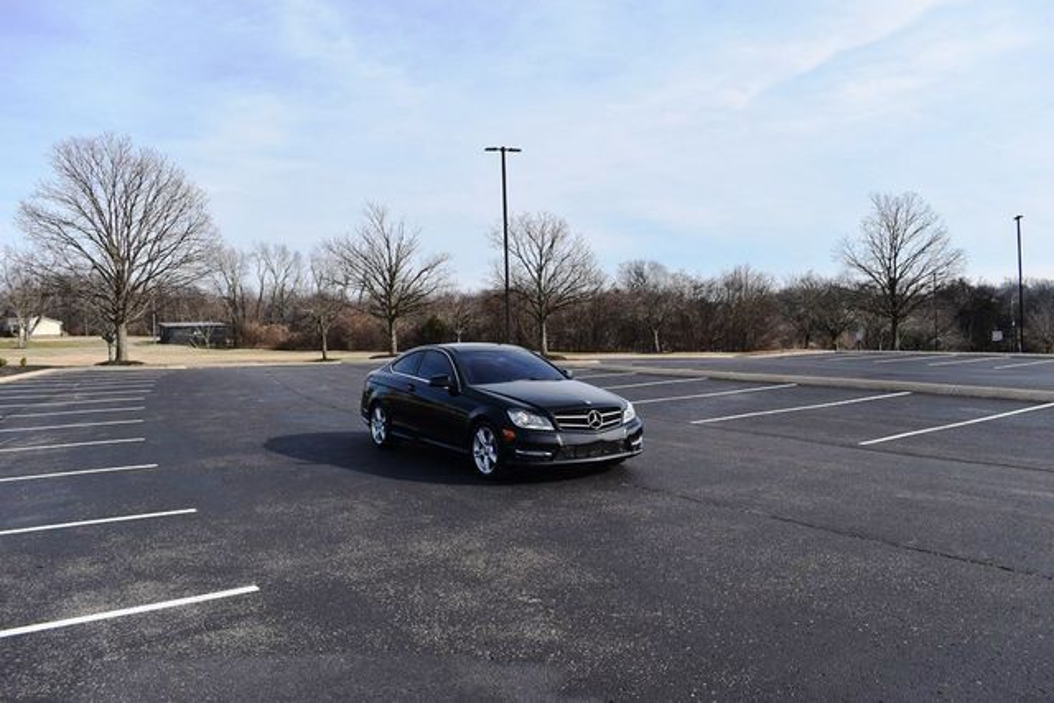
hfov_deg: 67.4
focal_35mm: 27
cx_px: 527
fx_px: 791
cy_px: 352
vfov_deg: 48.0
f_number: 8
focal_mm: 18
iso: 100
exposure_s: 1/250
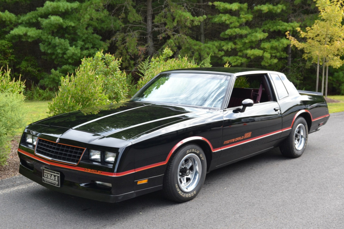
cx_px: 172
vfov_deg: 36.9
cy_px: 114
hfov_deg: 53.1
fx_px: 344
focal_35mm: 36
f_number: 5.6
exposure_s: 1/125
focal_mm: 24
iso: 140
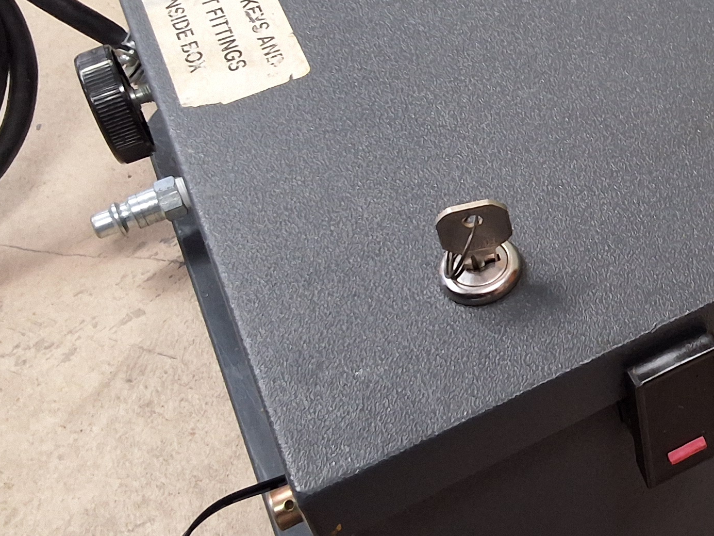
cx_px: 772
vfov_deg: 21.9
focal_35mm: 66
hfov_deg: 27.1
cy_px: 78
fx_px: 1361
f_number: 1.9
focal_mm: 2.91
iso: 160
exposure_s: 1/30
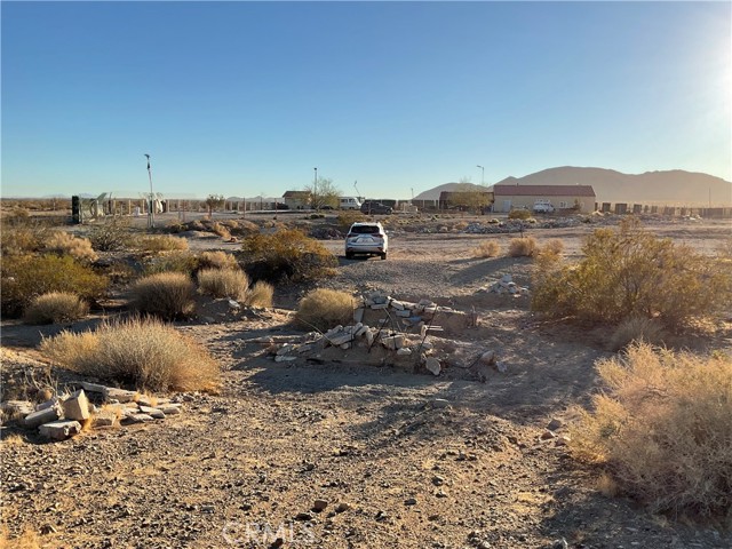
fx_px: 613
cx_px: 366
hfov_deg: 61.7
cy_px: 274
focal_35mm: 29
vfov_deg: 48.2
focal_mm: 3
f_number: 1.8
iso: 16
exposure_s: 1/1786
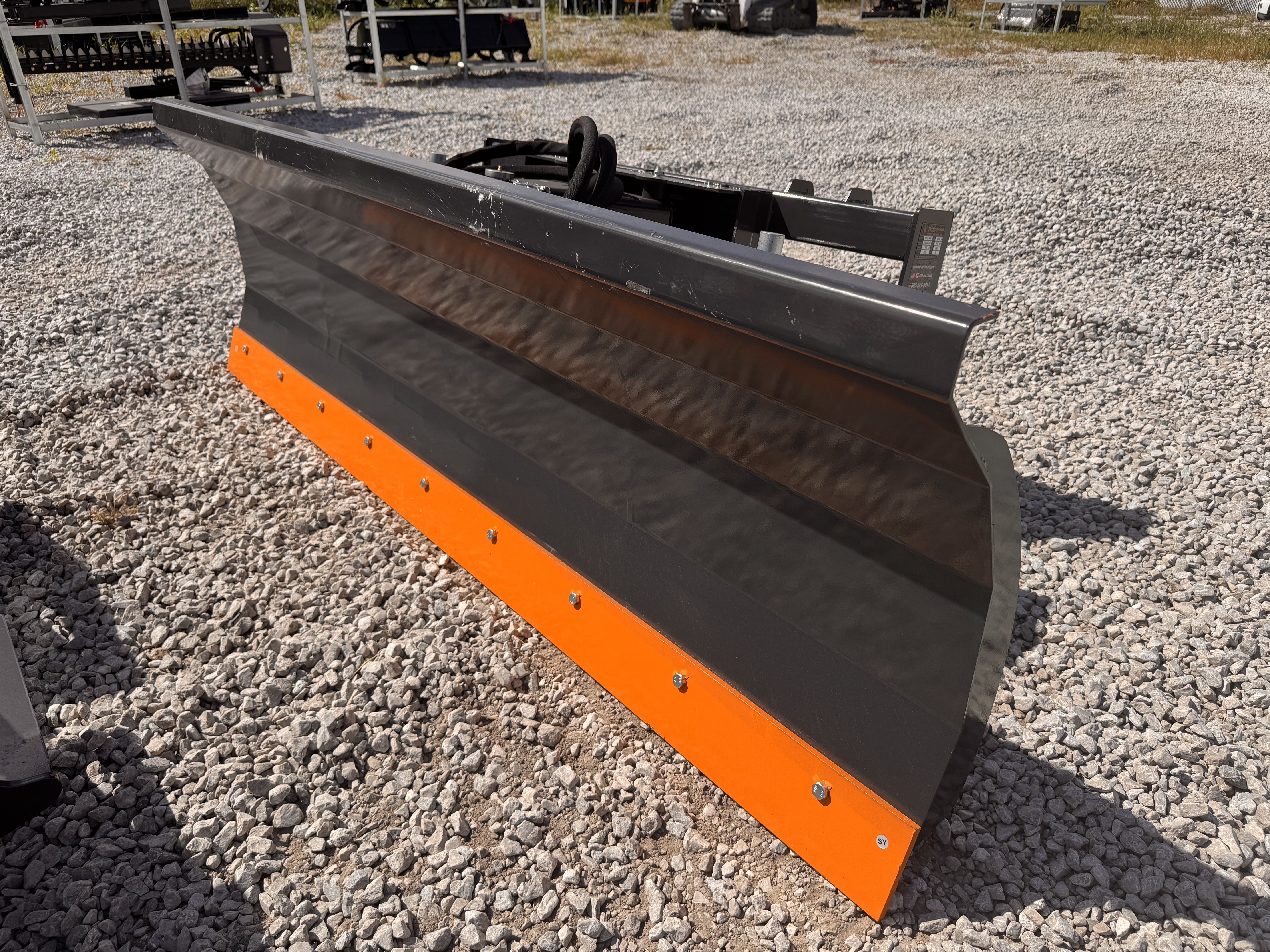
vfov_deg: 56.8
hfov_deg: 71.6
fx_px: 881
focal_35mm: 24
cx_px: 635
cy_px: 476
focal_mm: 6.76
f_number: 1.78
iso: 80
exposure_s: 1/5814
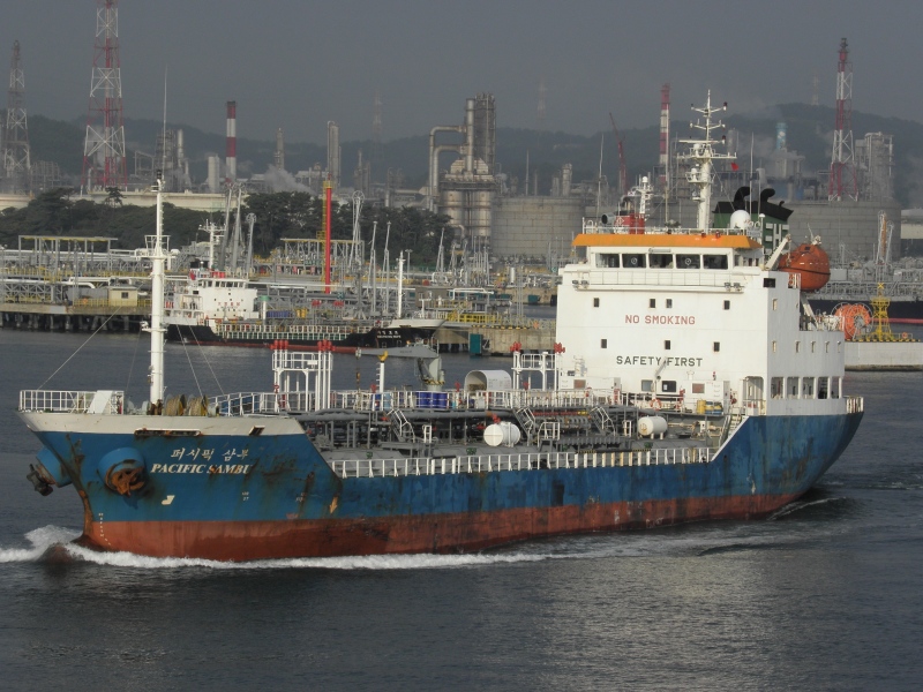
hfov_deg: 11.2
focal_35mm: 177
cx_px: 462
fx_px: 4720
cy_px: 346
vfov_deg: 8.4
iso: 64
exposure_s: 1/500
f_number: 5.6
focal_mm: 31.67
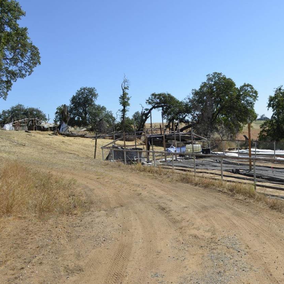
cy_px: 143
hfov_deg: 46.3
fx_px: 325
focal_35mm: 35
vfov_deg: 47.2
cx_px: 194
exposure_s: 1/1600
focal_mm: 18
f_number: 7.1
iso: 400
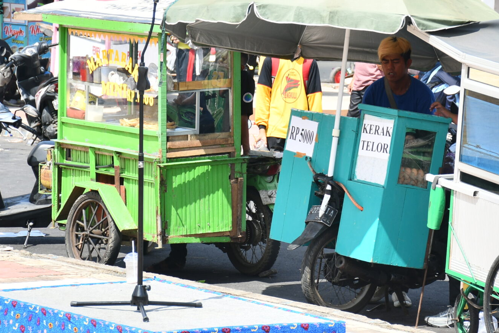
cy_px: 38
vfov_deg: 6.7
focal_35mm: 204
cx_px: 320
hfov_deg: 10.1
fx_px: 2828
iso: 125
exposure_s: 1/320
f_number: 5.6
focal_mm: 70
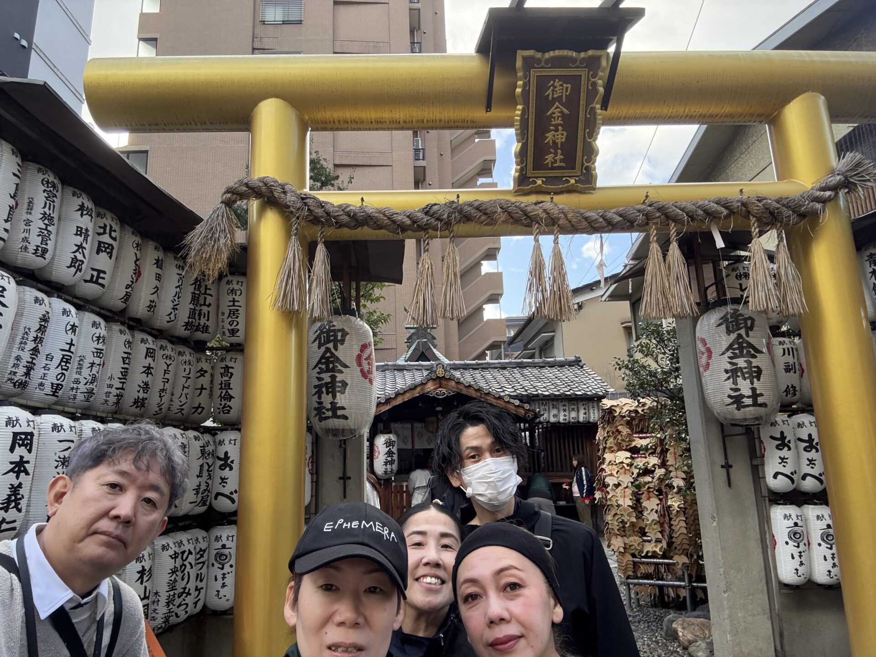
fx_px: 582
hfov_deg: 73.9
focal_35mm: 23
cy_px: 328
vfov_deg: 58.9
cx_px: 438
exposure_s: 1/237
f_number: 1.9
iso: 80
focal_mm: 2.69
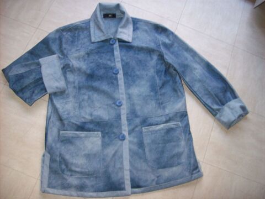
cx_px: 132
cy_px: 100
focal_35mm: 36
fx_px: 276
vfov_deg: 39.7
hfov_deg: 51.4
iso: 200
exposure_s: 1/64
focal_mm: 6
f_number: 2.7
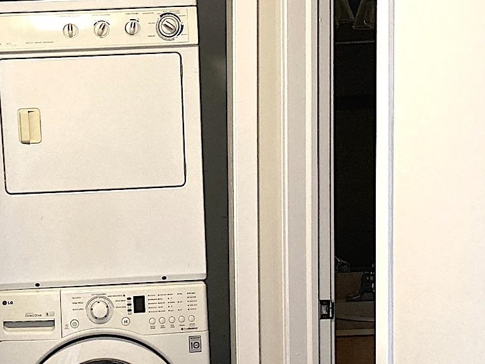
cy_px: 249
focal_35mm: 66
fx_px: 925
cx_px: 135
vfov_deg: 22.1
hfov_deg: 29.0
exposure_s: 1/60
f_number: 1.8
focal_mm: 3.99
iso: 200
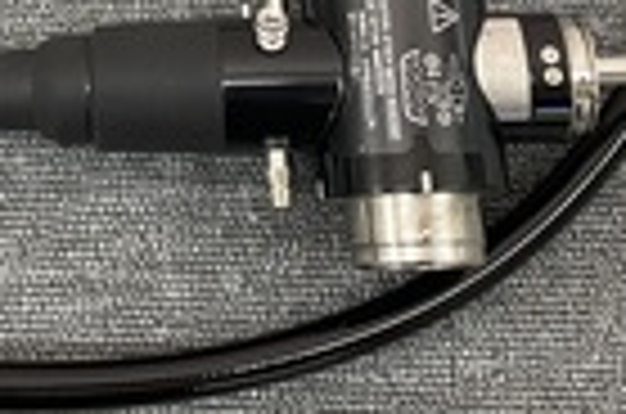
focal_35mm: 78
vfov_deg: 16.4
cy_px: -140
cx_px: 72
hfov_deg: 25.3
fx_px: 1353
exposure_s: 1/60
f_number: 1.8
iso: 80
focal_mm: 4.25
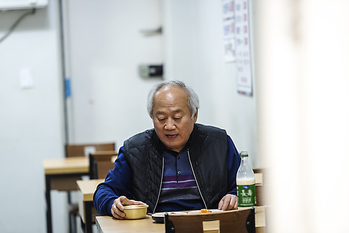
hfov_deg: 11.7
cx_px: 174
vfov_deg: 7.9
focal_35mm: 175
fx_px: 1697
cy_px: 116
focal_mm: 175
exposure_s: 1/125
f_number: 2.8
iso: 640
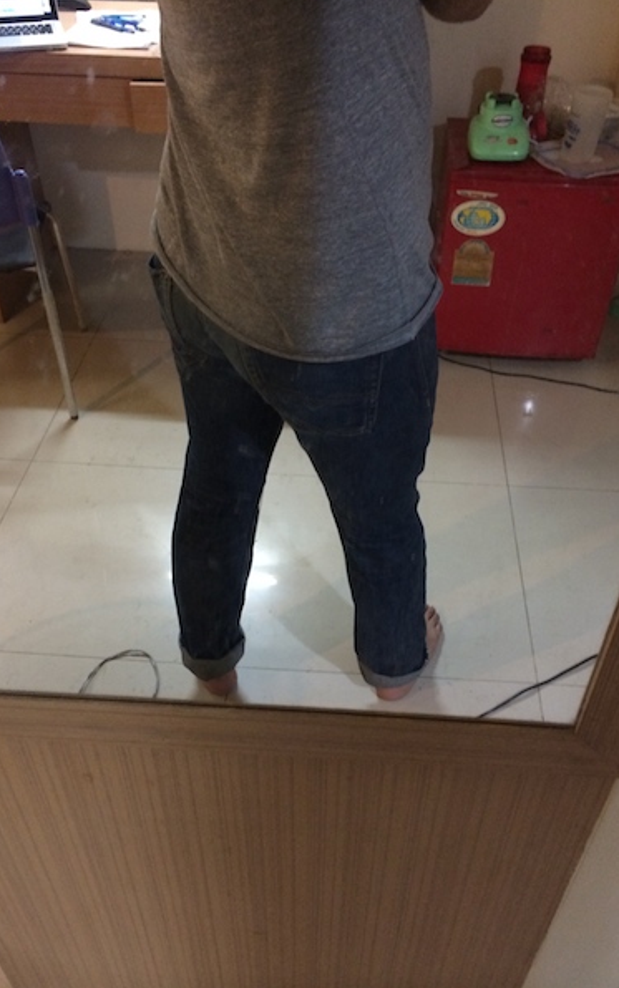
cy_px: 492
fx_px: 863
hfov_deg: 39.5
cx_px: 305
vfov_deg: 59.6
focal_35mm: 32
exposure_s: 1/24
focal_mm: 4.12
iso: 320
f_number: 2.2
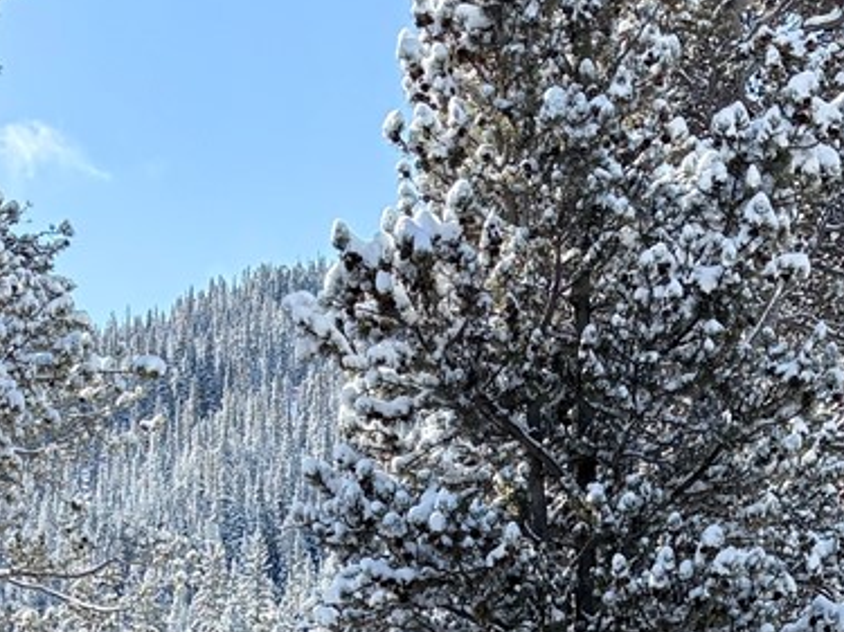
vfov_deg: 12.4
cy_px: 1082
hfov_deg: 17.7
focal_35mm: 111
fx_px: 2706
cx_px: 484
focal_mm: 5.96
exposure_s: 1/2141
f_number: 1.6
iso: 64
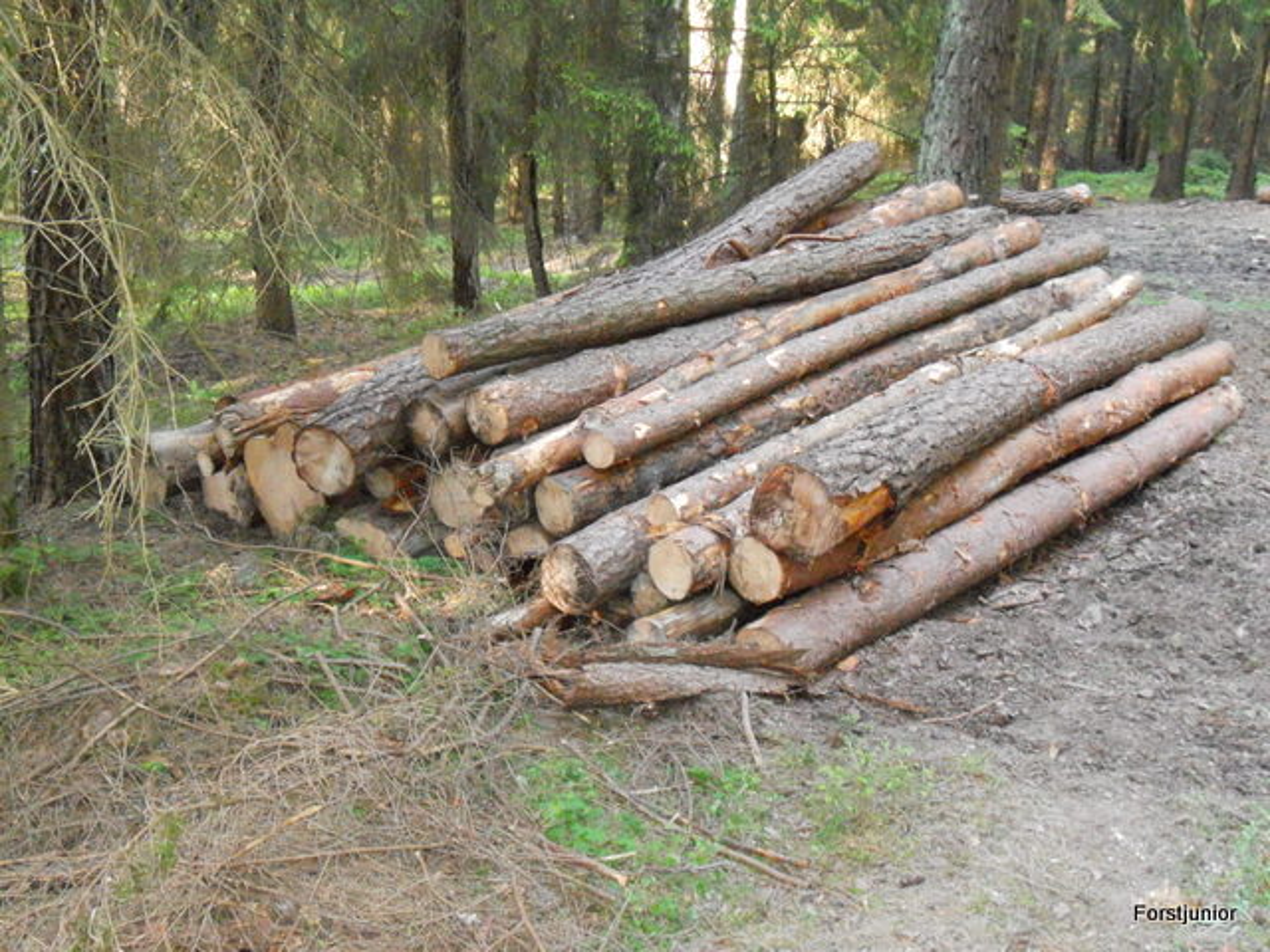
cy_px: 476
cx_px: 635
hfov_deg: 41.2
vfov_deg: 31.5
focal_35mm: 46
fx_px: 1688
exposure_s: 1/30
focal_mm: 8.2
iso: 1000
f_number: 4.3
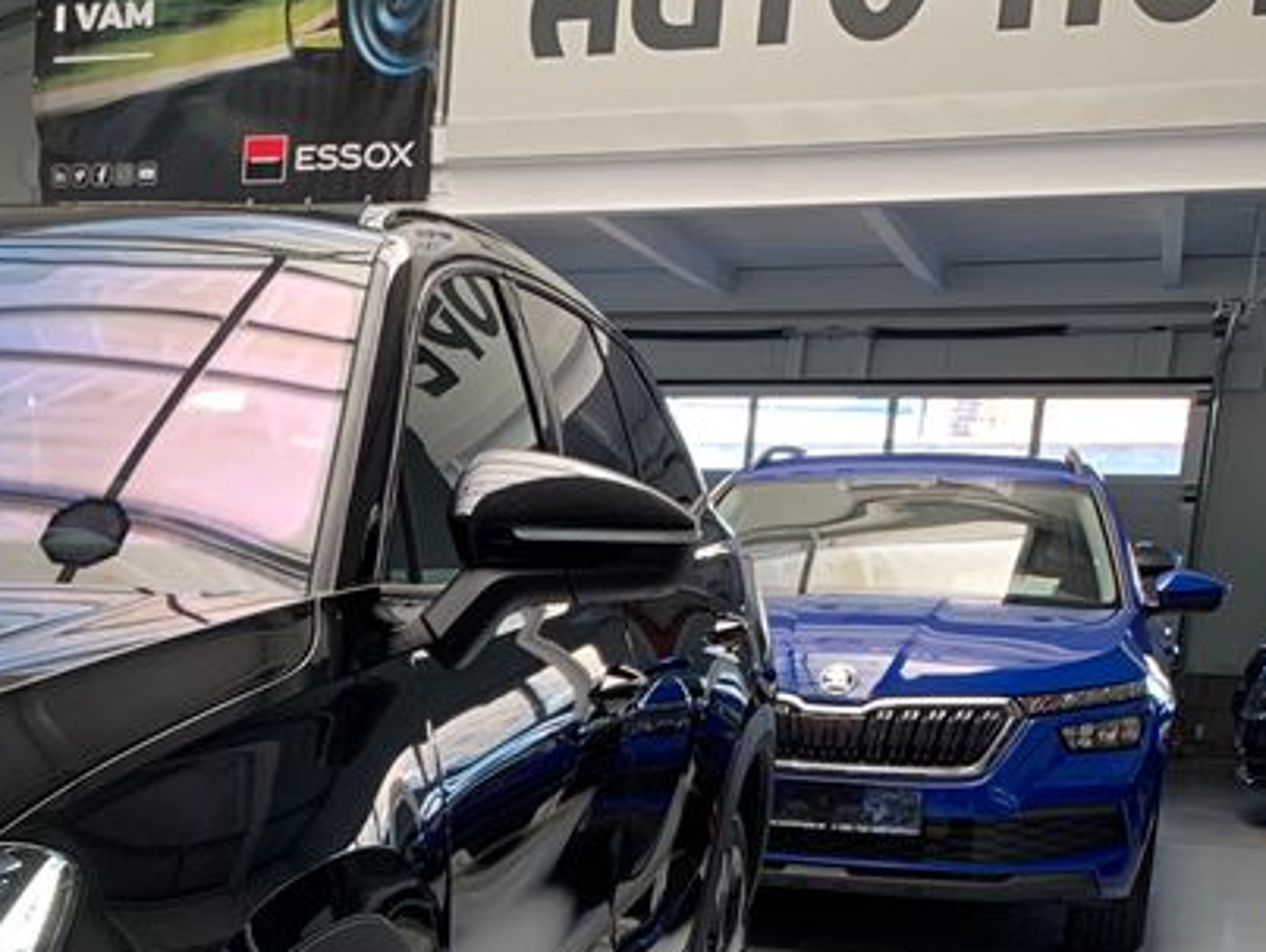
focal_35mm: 66
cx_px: -97
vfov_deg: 21.2
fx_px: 2416
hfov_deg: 27.1
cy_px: 1046
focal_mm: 4.25
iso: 100
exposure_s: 1/54
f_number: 1.8
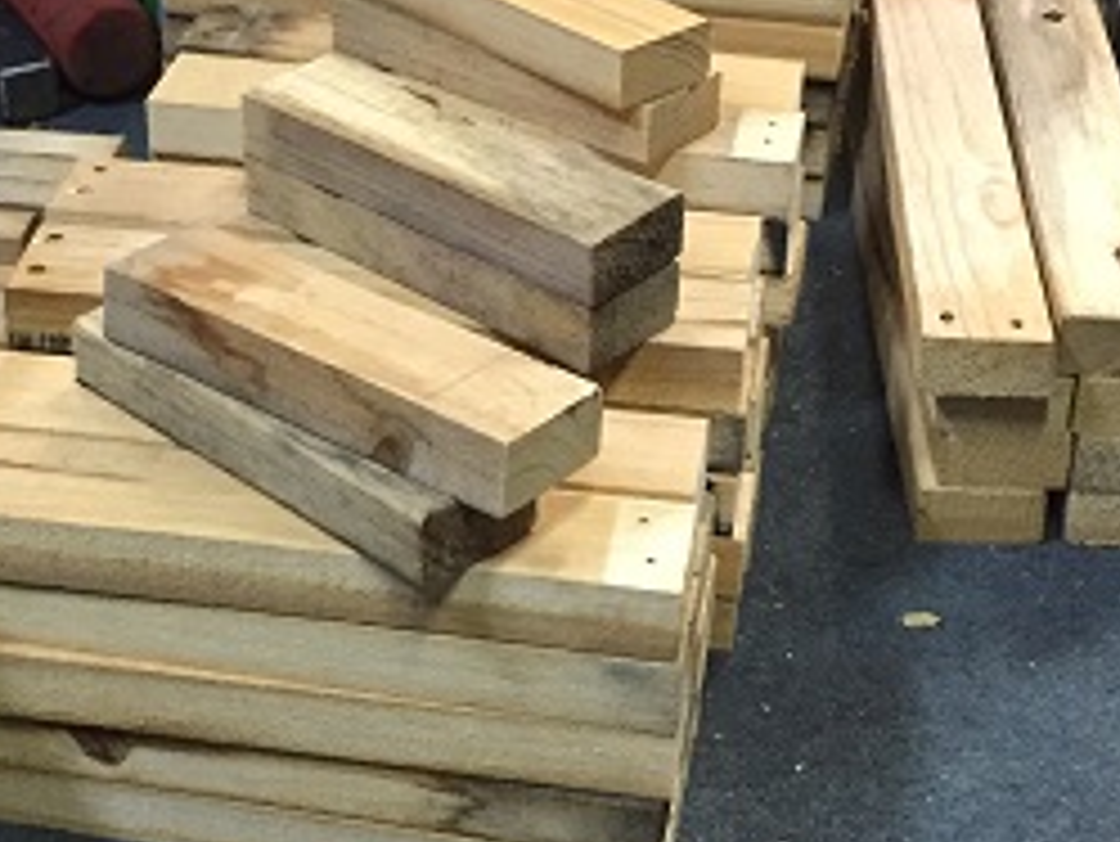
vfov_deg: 19.3
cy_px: 275
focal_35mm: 76
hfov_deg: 25.5
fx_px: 2460
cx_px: 340
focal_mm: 4.15
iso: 250
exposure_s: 1/17
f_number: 2.2
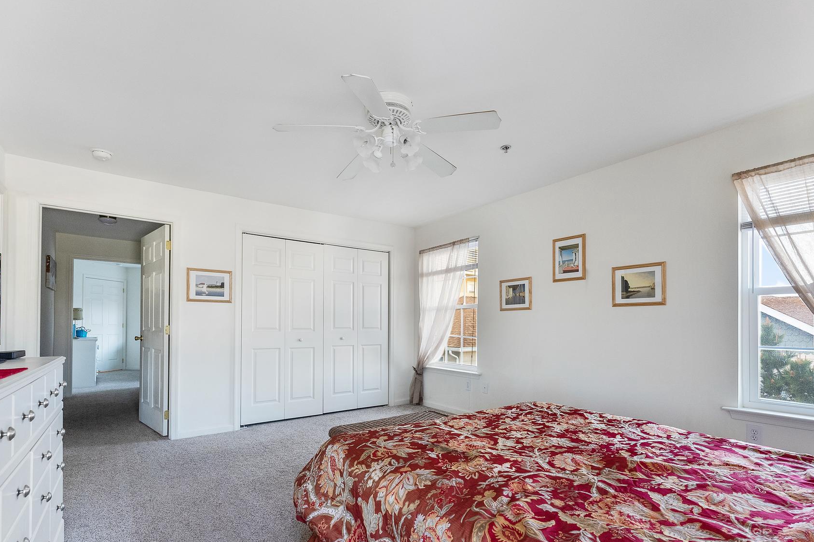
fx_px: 384
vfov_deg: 69.8
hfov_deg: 93.3
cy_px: 320
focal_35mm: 17
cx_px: 421
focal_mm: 14
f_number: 7.1
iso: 400
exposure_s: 1/25
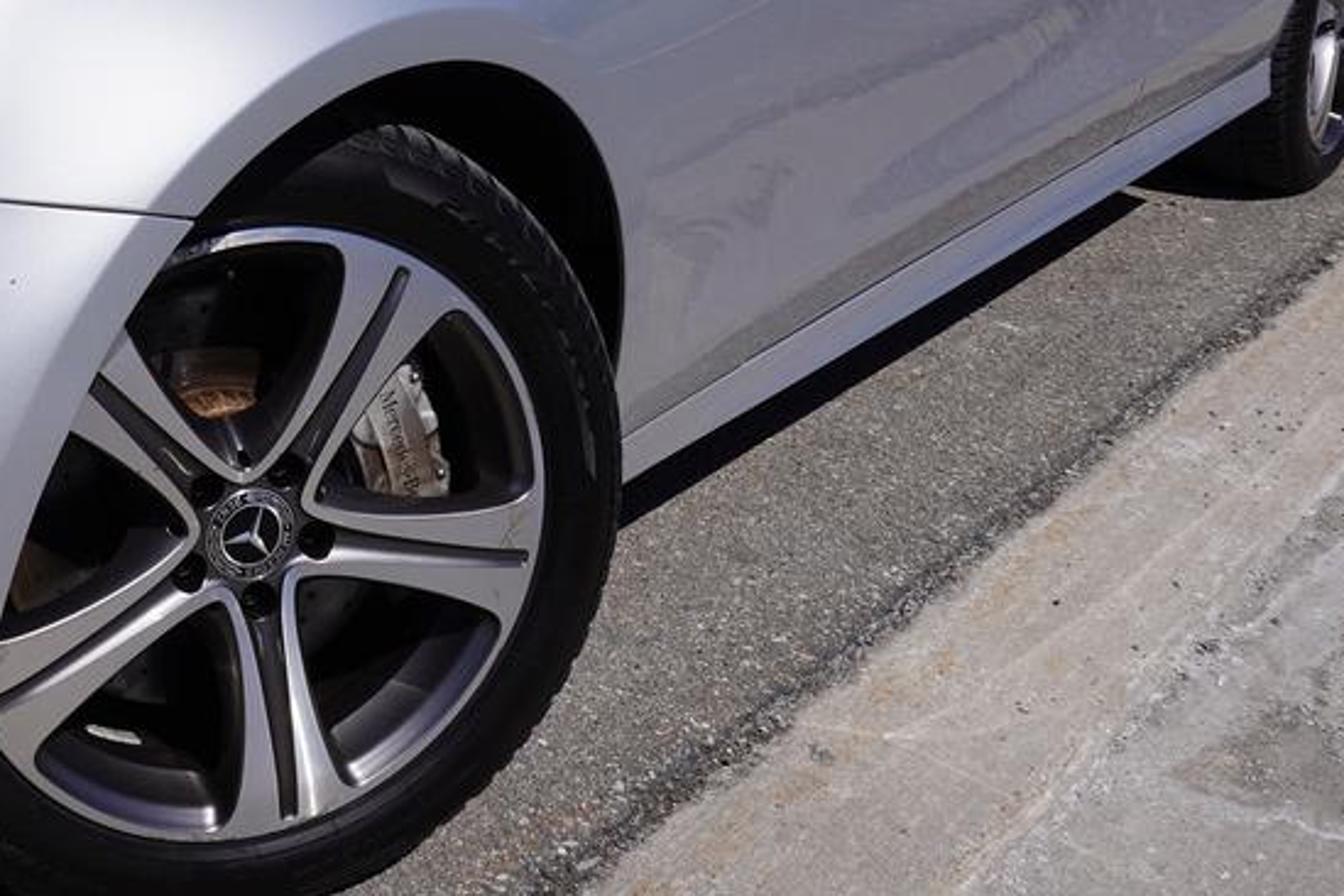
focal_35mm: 56
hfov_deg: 33.3
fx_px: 2091
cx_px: 69
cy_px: 47
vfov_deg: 23.4
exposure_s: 1/320
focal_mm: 16
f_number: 10
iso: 100
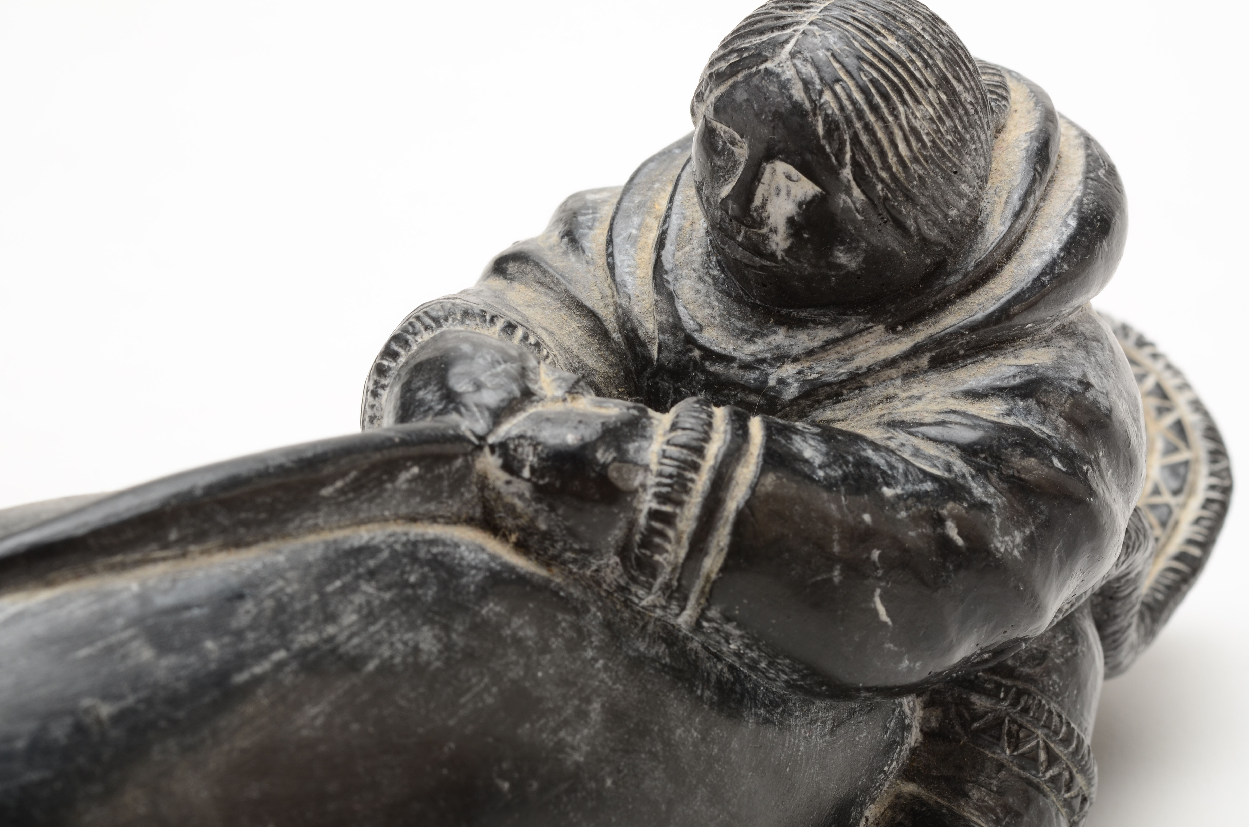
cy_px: 414
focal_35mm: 90
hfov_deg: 22.7
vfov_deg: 15.1
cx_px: 624
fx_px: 3116
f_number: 18
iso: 100
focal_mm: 60
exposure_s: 1/160
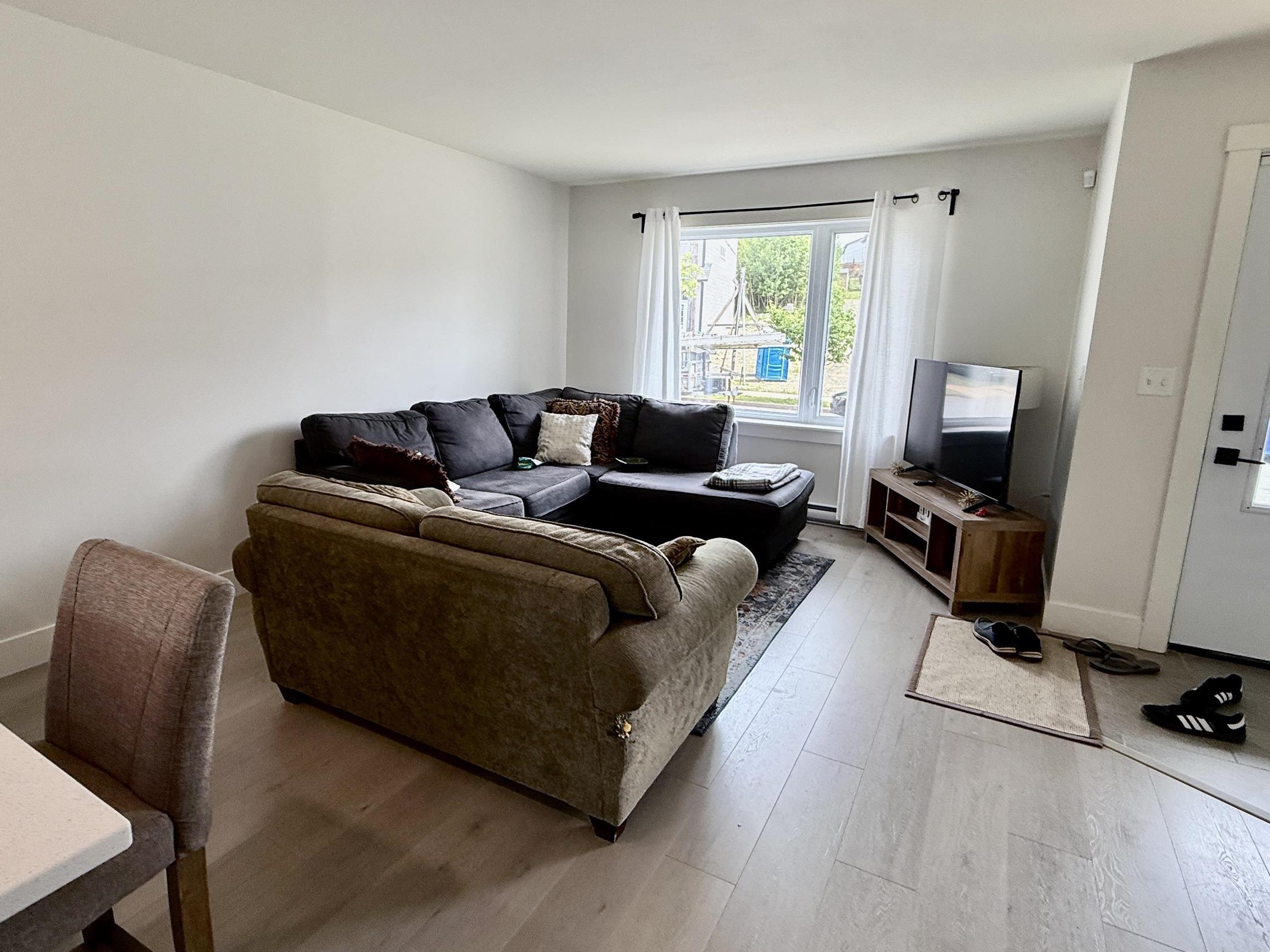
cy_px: 456
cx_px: 600
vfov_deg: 68.7
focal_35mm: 19
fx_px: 697
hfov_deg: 84.6
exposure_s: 1/143
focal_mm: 2.22
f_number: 2.2
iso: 80
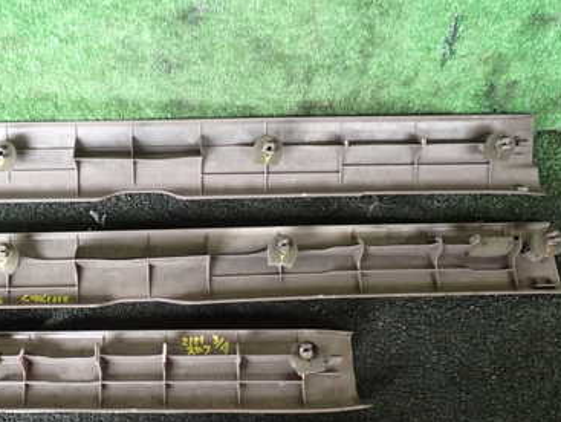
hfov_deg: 38.1
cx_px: 157
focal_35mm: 49
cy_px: 271
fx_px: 795
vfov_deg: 29.6
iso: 200
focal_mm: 5.4
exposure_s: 1/30
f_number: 2.3
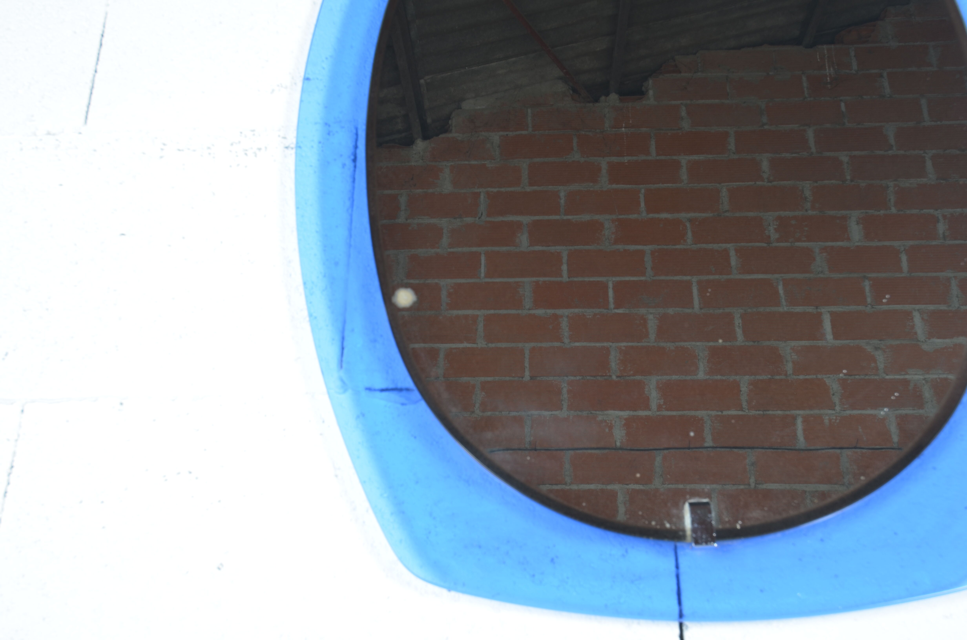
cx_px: 484
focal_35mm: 36
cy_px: 320
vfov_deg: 36.7
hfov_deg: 53.2
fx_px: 965
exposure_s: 1/125
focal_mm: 24
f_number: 11
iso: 100
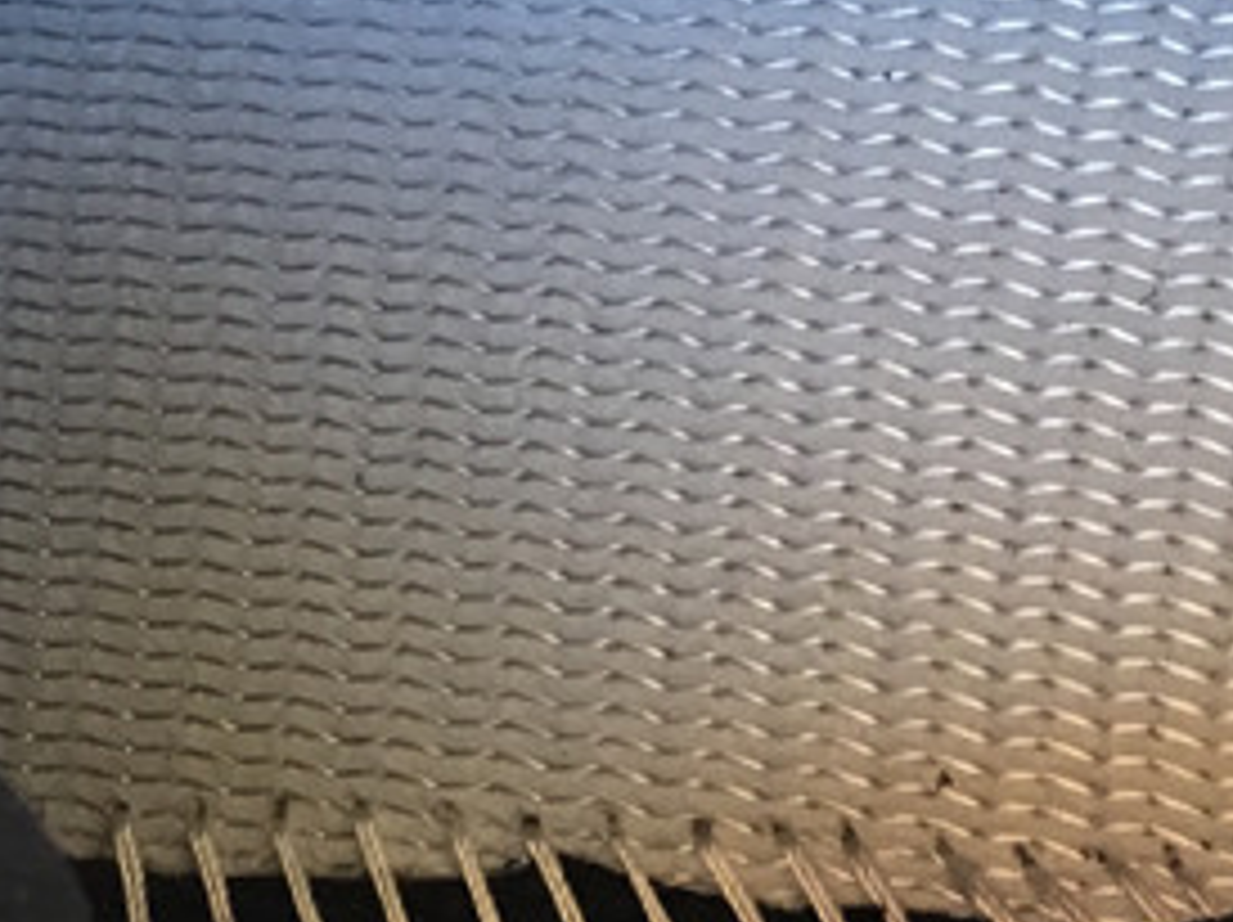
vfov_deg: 14.4
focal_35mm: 102
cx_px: 864
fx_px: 3630
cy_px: 227
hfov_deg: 19.2
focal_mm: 3.3
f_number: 2.4
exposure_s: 1/33
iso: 40
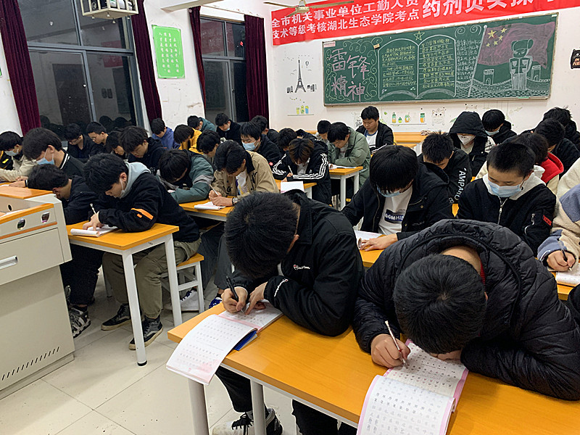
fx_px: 436
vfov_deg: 53.1
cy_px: 218
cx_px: 290
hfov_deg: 67.3
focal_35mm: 26
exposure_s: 1/53
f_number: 1.8
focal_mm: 4.25
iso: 400
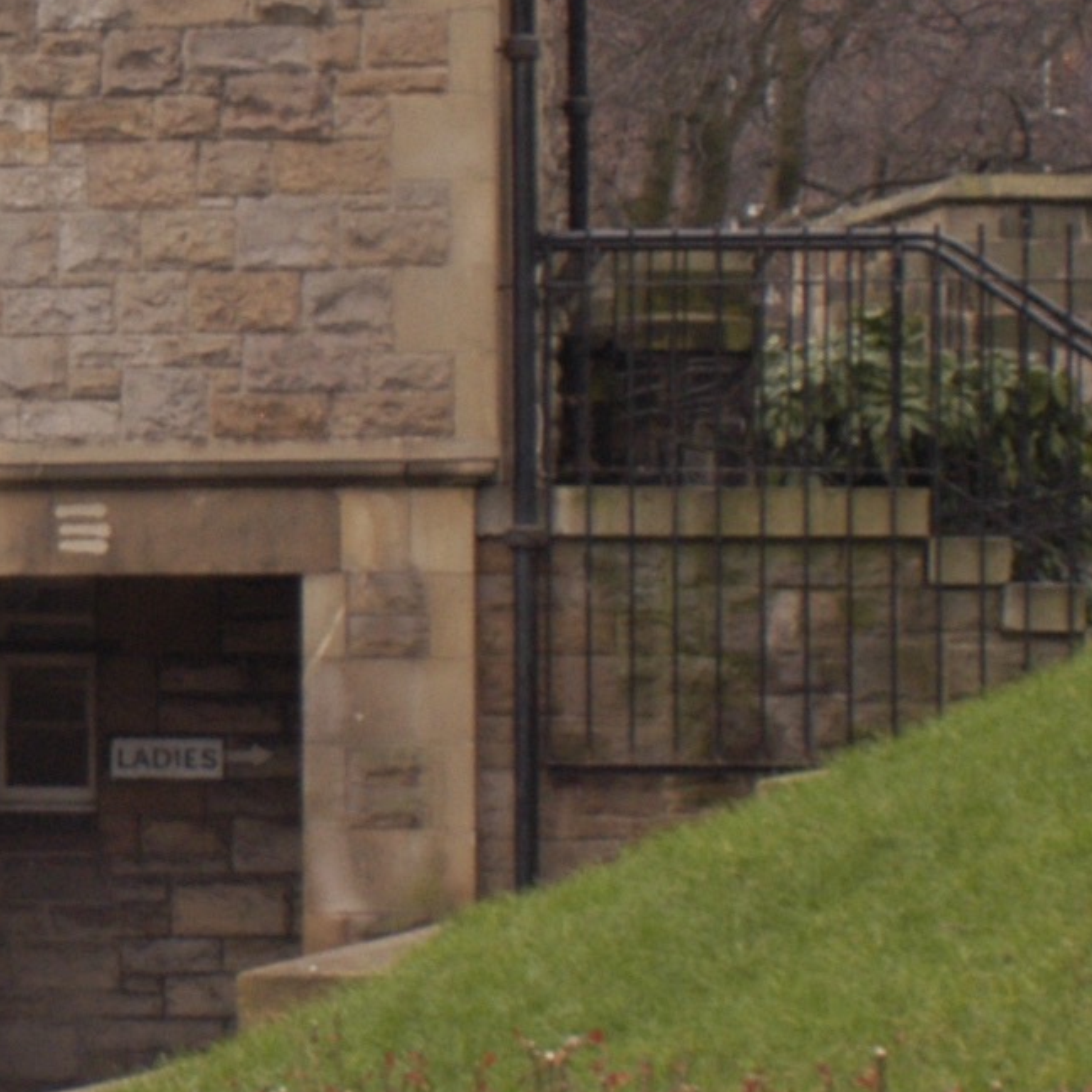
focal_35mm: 207
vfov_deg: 8.4
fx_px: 7387
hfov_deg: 8.2
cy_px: 310
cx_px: -625
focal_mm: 35
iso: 400
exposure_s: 1/40
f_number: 4
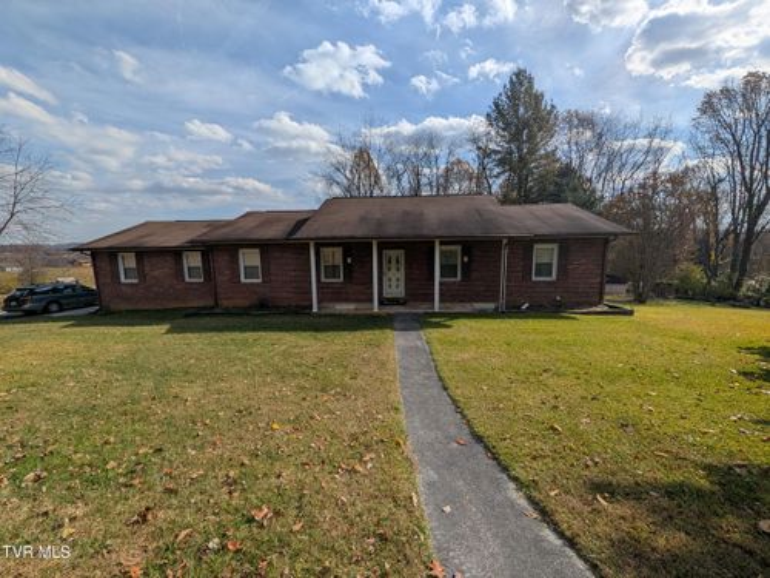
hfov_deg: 110.5
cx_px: 385
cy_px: 289
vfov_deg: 94.5
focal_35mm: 12
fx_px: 267
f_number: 1.7
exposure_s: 1/6494
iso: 46
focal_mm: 2.02
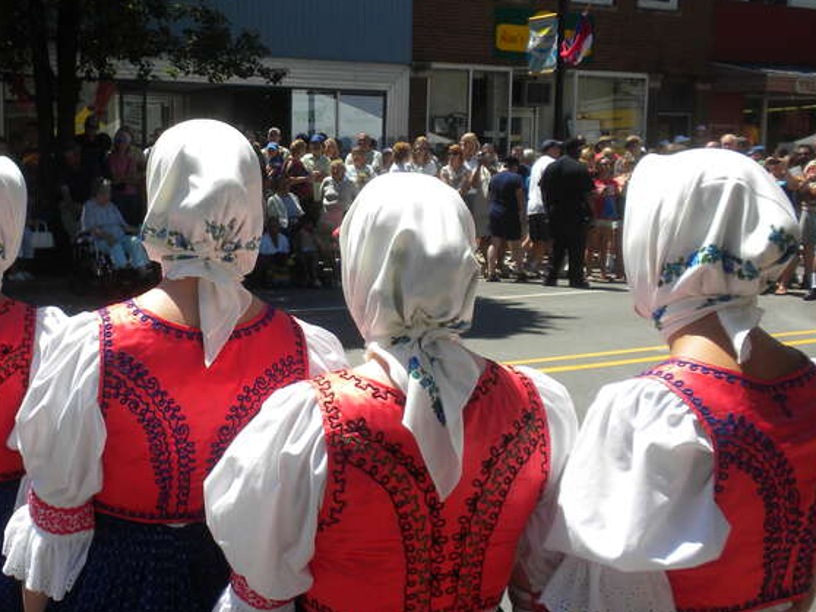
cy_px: 311
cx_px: 249
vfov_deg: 27.5
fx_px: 1250
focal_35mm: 53
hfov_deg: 35.7
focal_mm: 6.6
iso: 64
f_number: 10
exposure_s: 1/105
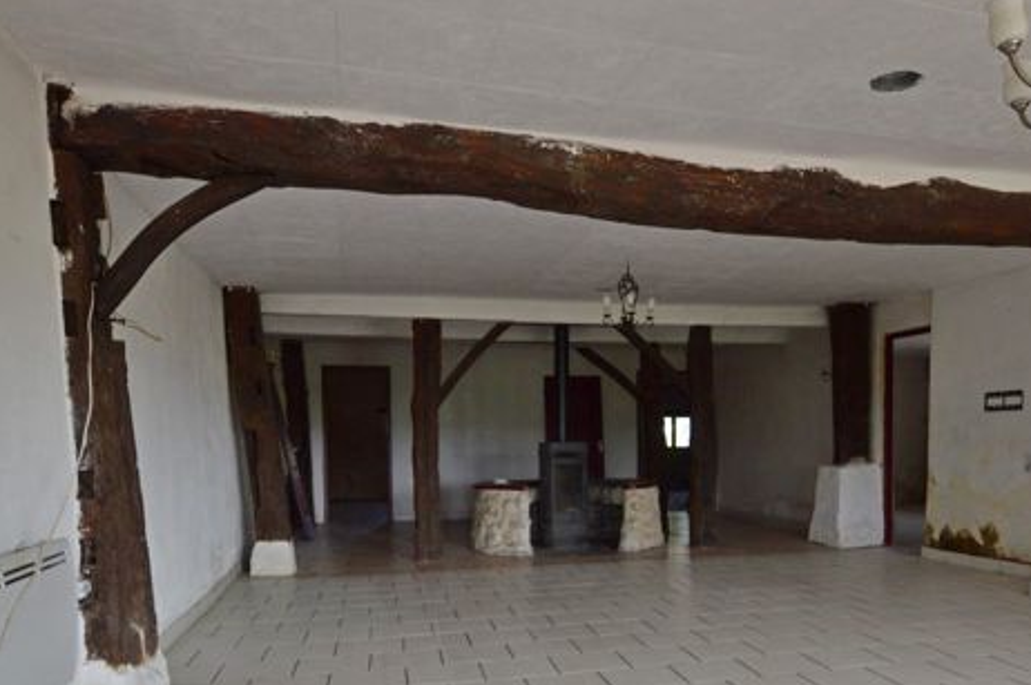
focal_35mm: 30
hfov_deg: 61.6
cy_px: 498
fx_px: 851
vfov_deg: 42.7
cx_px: 637
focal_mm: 13
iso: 400
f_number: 5.6
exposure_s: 1/125
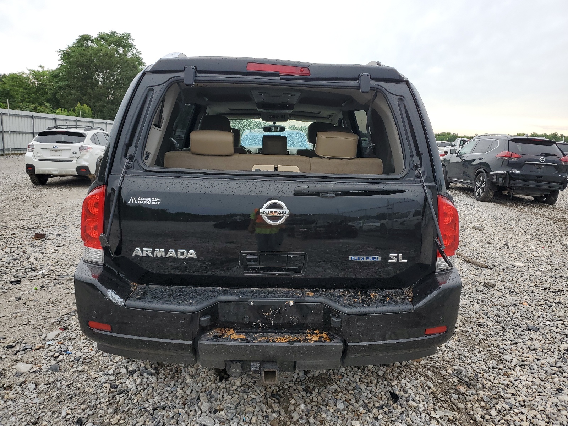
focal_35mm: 26
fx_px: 427
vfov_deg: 53.1
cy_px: 213
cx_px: 284
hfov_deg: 67.3
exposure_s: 1/455
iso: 50
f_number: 1.5
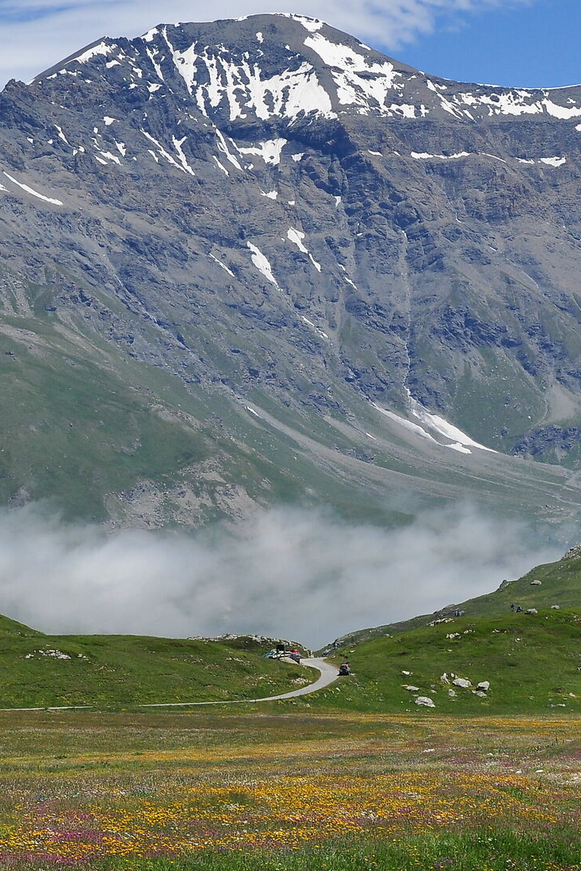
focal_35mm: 157
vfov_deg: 13.1
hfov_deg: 8.7
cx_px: 326
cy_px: 539
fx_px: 3799
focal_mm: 48
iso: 200
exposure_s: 1/640
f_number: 8
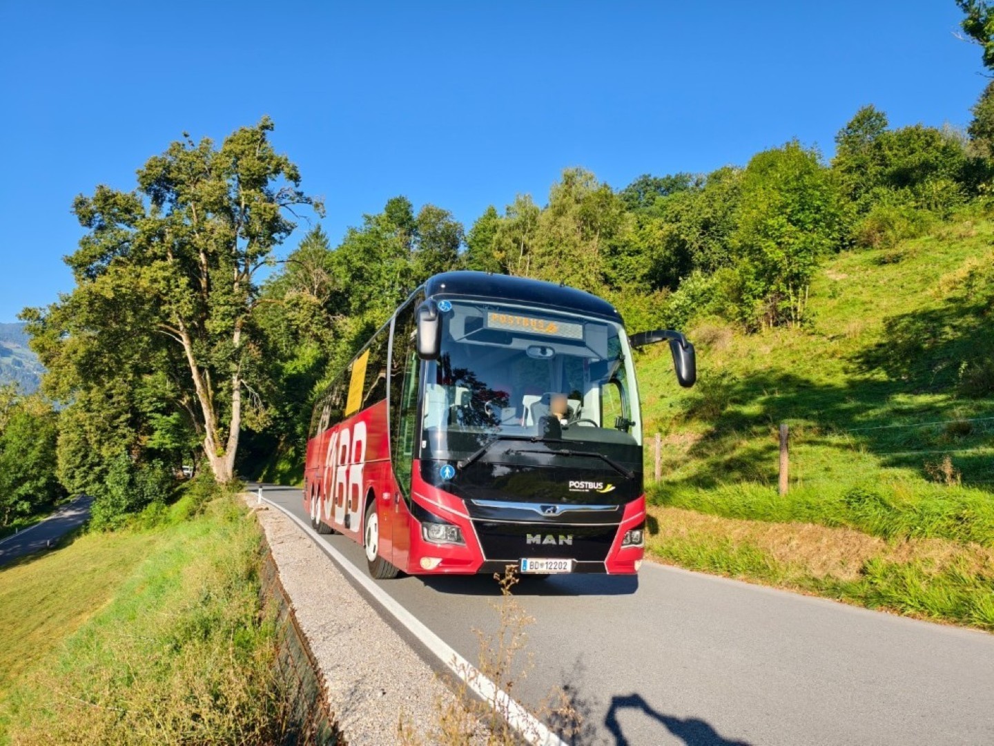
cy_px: 373
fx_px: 660
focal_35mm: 23
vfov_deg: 58.9
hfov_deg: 73.9
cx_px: 497
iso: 72
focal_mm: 6.54
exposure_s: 1/1140
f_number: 1.57
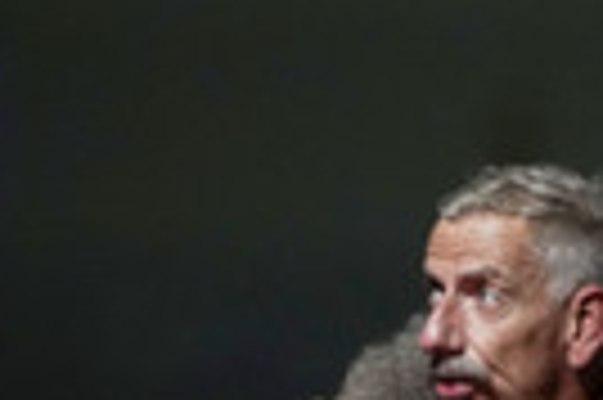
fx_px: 11259
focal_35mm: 673
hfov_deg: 3.1
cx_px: 767
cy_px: 454
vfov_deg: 2.0
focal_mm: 200
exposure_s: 1/500
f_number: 6.3
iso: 3200
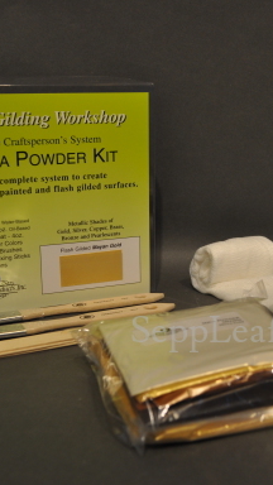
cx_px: 245
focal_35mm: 59
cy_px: 236
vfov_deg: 35.4
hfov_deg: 20.0
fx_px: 759
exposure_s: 1/125
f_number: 5.6
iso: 320
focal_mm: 24
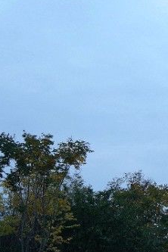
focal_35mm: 101
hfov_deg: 10.8
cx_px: 443
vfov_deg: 20.1
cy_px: 168
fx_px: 707
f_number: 4
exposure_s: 1/800
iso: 100
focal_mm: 24
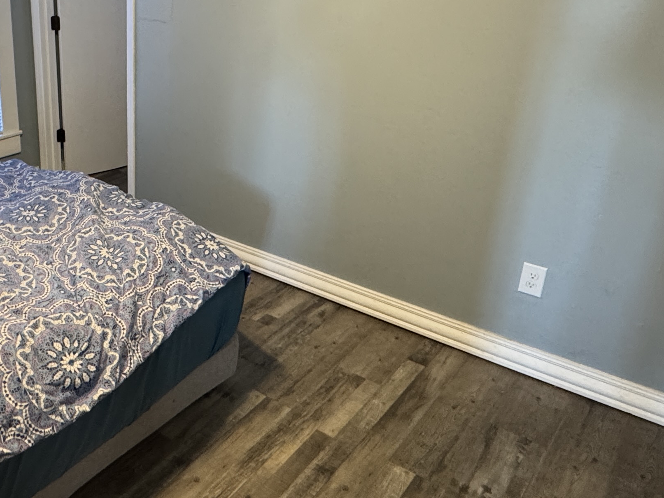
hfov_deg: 49.9
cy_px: 179
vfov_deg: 40.3
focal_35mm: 35
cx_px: 144
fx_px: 671
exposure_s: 1/60
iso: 320
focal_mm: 2.22
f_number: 2.2
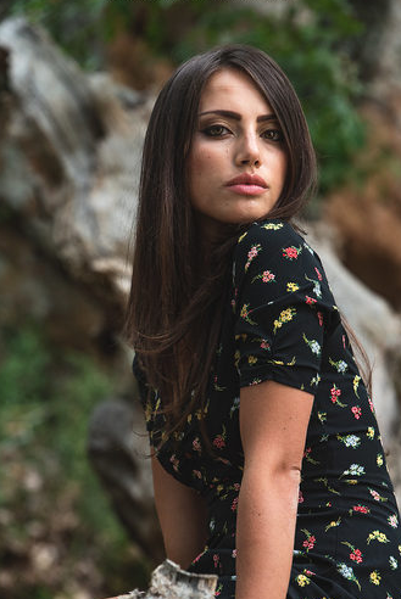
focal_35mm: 244
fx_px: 4068
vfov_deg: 8.4
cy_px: 319
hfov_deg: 5.6
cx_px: 202
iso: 800
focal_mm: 200
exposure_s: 1/160
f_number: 5
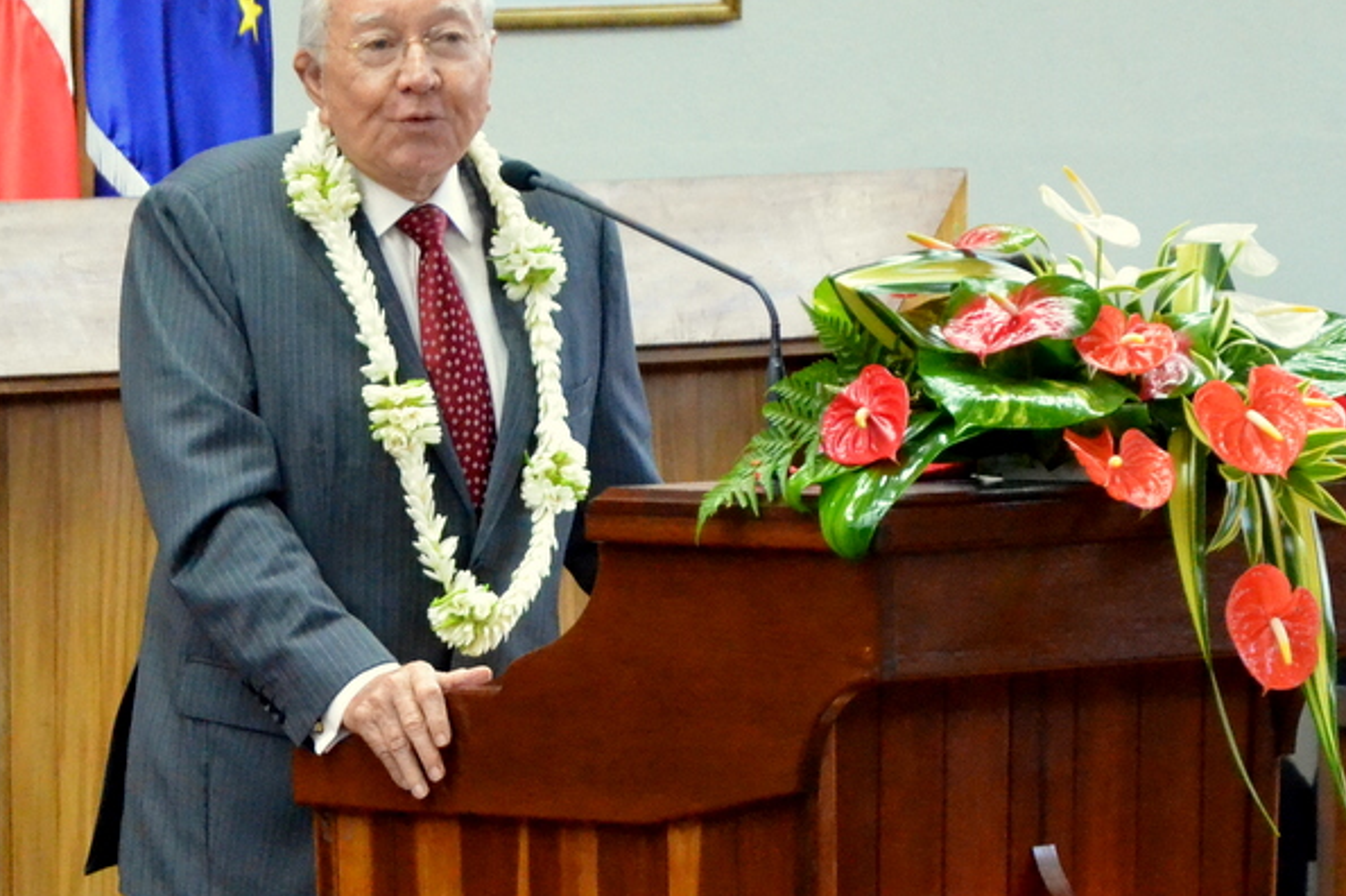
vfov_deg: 6.5
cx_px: 461
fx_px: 7909
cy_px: 500
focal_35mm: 212
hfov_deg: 9.7
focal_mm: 105
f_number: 7.1
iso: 6400
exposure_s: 1/200
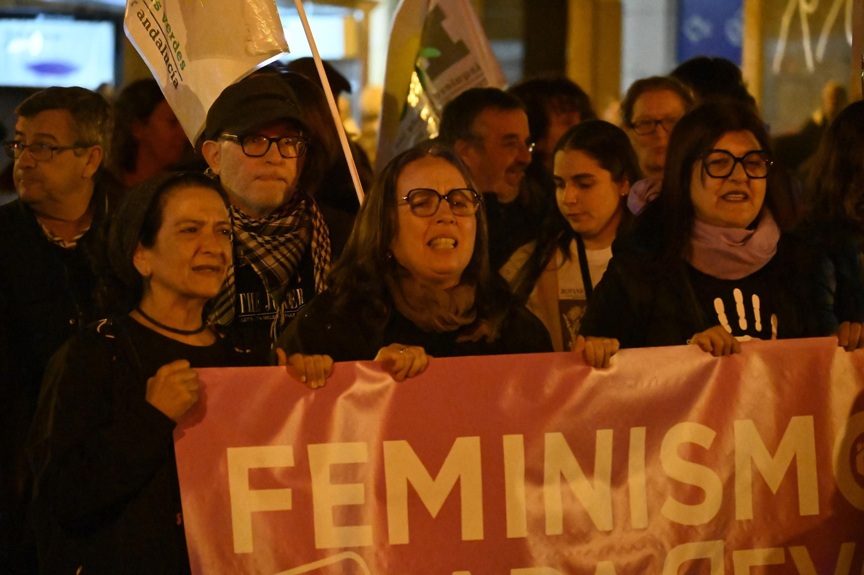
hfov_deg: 8.6
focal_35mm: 240
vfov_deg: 5.7
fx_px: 5758
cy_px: 288
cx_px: 432
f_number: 6.3
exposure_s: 1/160
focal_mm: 160
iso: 20000
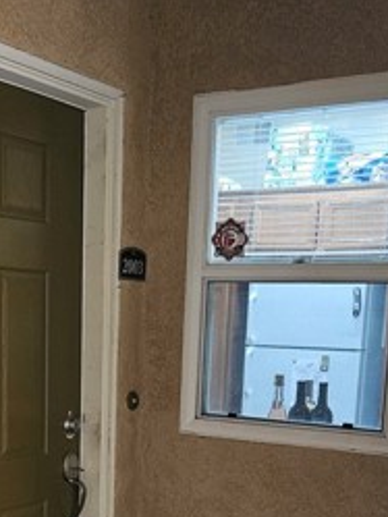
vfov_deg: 31.0
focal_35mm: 59
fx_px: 881
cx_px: 129
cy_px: 478
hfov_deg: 24.7
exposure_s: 1/24
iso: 640
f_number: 1.8
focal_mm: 5.4
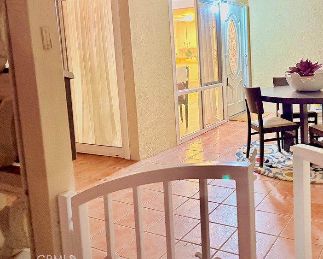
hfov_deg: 47.9
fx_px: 354
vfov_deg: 39.7
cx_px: 225
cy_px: 89
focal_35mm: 37
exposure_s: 1/30
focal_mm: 5.96
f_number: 1.6
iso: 1000
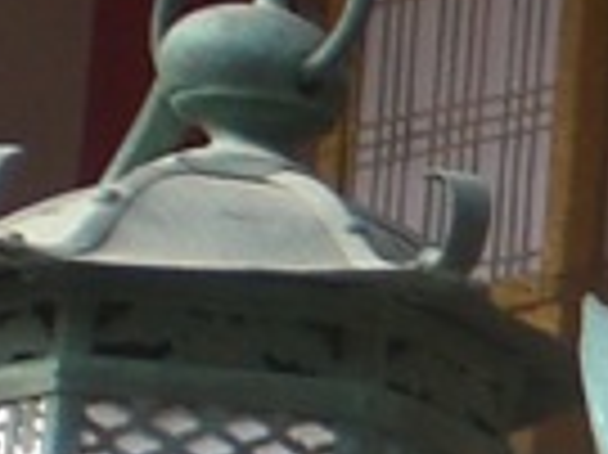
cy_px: 751
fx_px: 4931
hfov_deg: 6.3
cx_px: 2063
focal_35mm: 281
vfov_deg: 5.2
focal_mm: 6.3
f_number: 3.1
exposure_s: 1/80
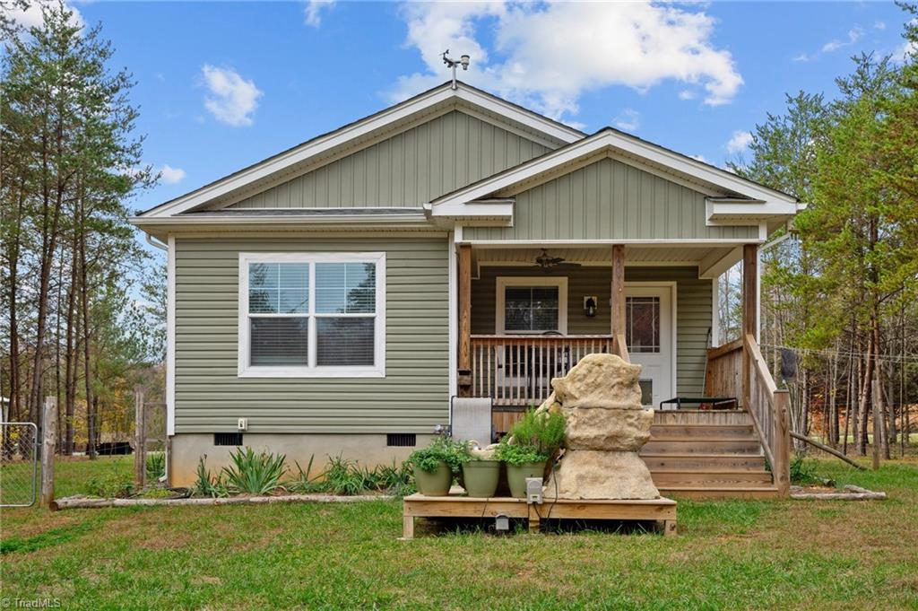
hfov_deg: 54.5
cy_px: 306
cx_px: 459
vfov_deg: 37.8
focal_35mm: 35
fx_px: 892
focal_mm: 35
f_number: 7.1
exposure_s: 1/200
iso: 200
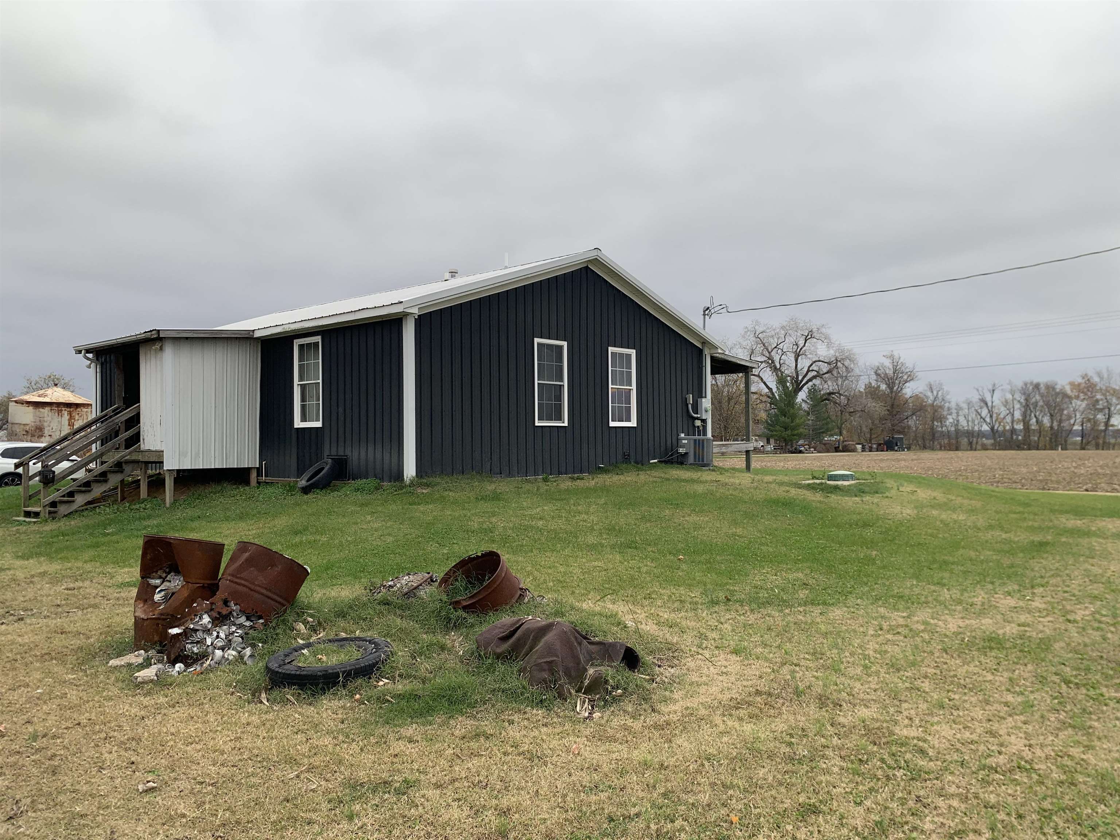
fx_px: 841
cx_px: 560
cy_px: 420
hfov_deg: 67.3
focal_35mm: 26
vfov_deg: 53.1
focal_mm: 4.25
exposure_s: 1/347
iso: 25
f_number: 1.8
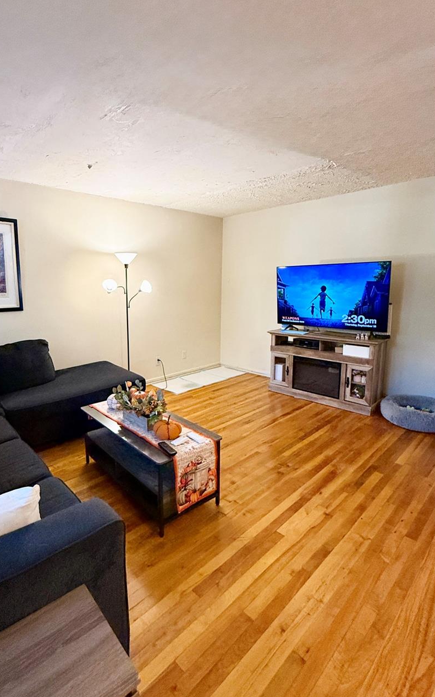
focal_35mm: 18
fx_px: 342
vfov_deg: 91.1
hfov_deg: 64.5
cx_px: 179
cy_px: 341
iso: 500
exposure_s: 1/60
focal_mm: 2.22
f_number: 2.2
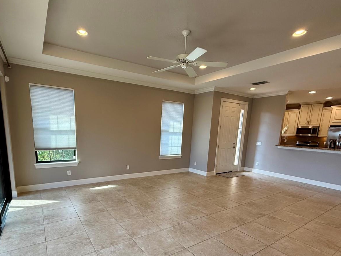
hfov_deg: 84.3
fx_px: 187
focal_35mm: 19
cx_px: 151
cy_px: 163
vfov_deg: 67.4
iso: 160
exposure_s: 1/120
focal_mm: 2.22
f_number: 2.2
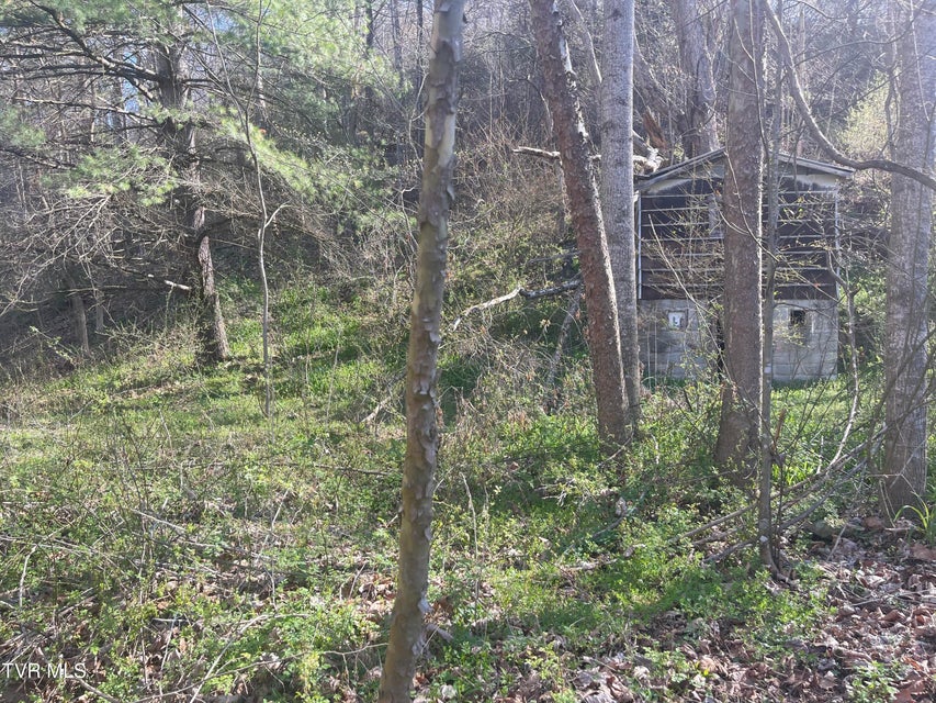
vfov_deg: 54.9
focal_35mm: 25
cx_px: 468
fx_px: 676
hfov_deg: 69.4
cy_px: 352
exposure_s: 1/346
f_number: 1.6
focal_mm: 5.1
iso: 32
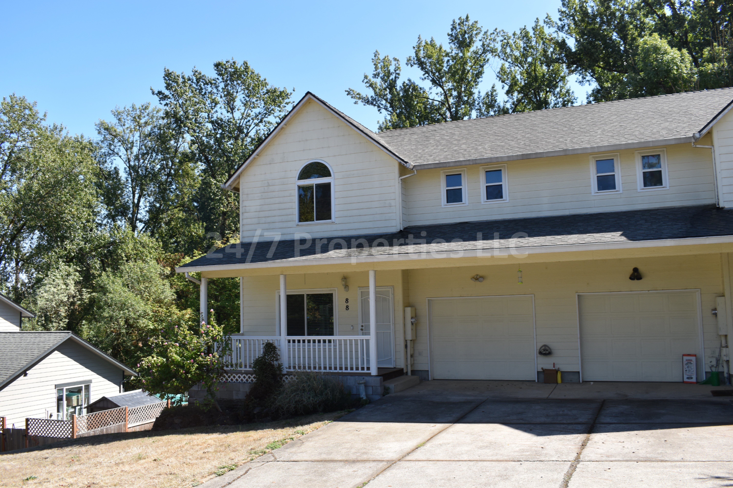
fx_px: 641
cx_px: 366
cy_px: 244
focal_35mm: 32
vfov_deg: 41.7
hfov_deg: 59.5
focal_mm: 21
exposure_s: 1/250
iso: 200
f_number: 8
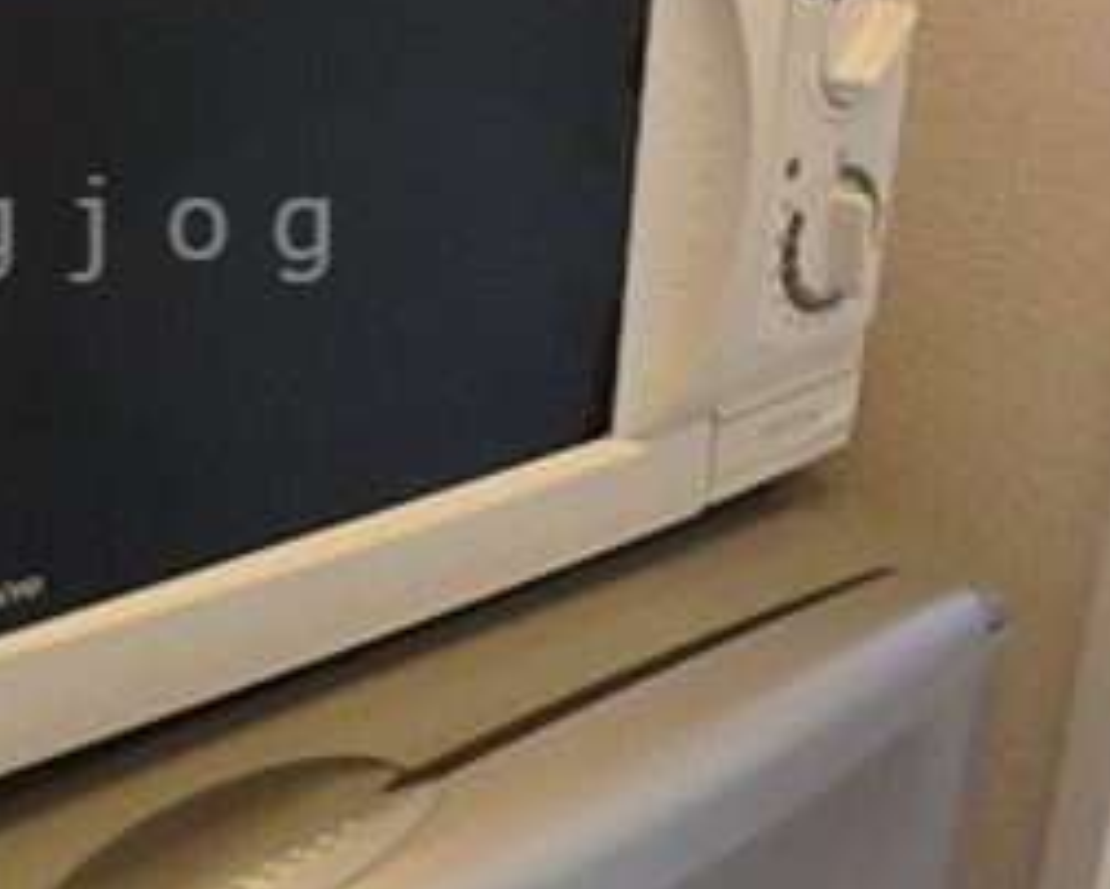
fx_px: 1710
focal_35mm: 52
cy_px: 229
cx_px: 53
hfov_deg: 33.5
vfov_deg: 28.8
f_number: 3.5
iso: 800
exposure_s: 1/20
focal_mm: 3.7
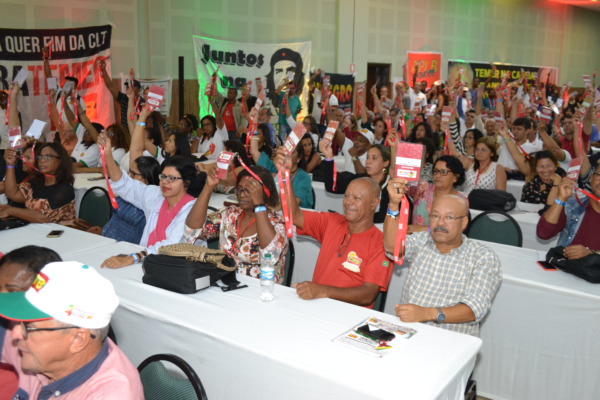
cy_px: 200
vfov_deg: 40.0
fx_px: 550
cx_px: 300
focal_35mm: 33
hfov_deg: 57.2
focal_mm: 22
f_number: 3.8
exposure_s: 1/60
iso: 1250
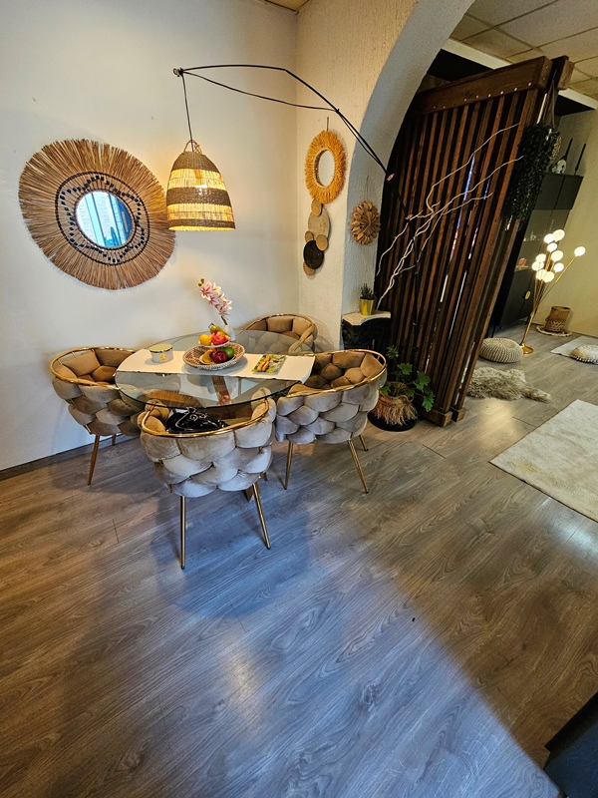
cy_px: 399
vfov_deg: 106.2
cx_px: 299
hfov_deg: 89.9
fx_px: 299
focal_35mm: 13
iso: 400
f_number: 2.2
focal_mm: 2.2
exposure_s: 1/50
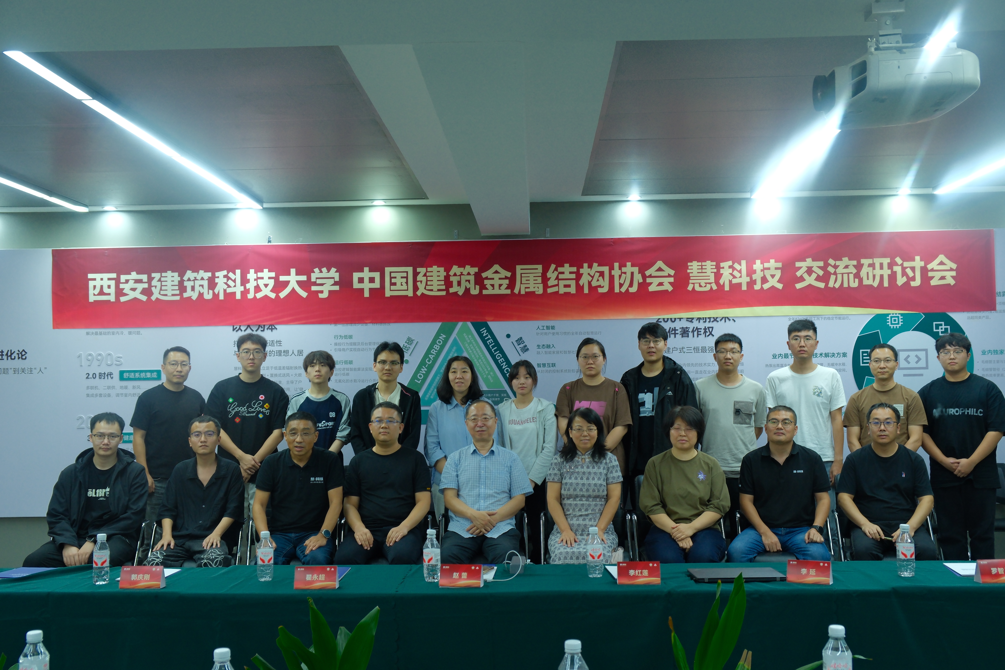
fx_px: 1005
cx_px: 502
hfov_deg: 53.1
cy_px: 335
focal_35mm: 36
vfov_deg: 36.9
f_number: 5
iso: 640
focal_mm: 24.3
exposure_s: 1/14
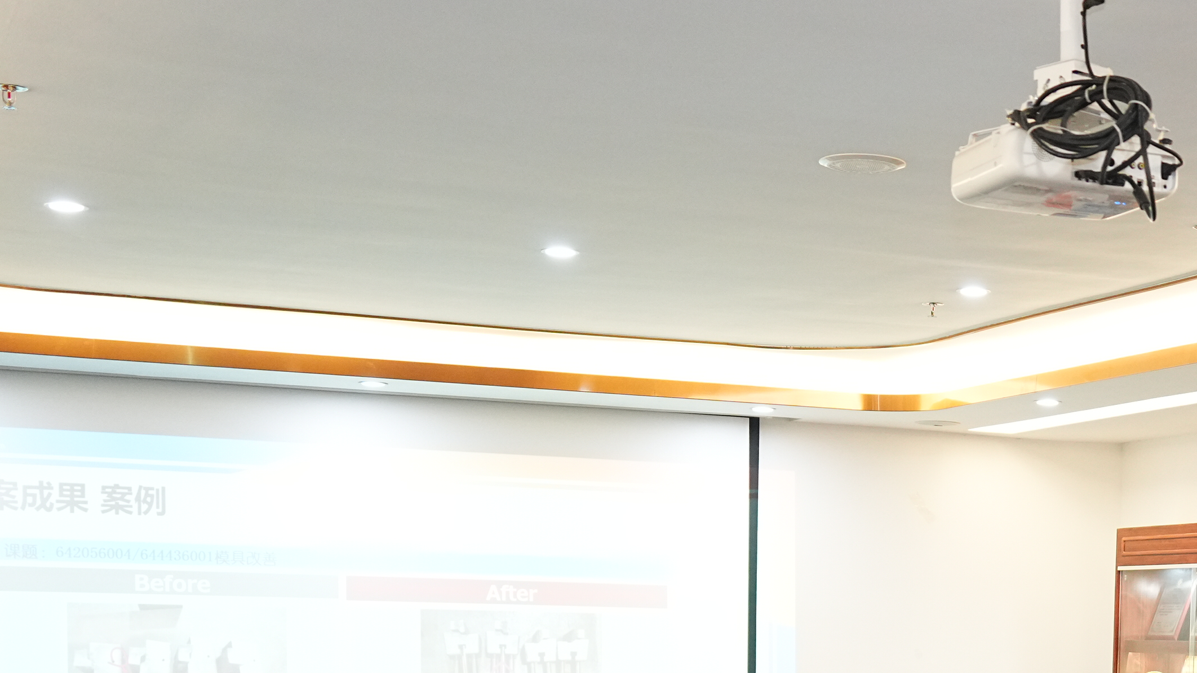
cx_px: 1081
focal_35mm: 75
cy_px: 845
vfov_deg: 15.4
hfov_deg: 27.2
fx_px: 2381
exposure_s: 1/125
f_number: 3.5
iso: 2000
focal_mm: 32
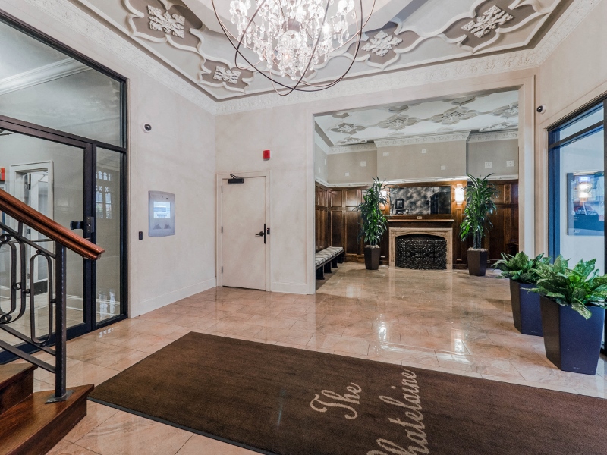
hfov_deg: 102.1
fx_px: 245
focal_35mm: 14
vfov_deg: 85.7
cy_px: 228
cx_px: 304
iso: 200
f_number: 9
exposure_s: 1.6
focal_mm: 7
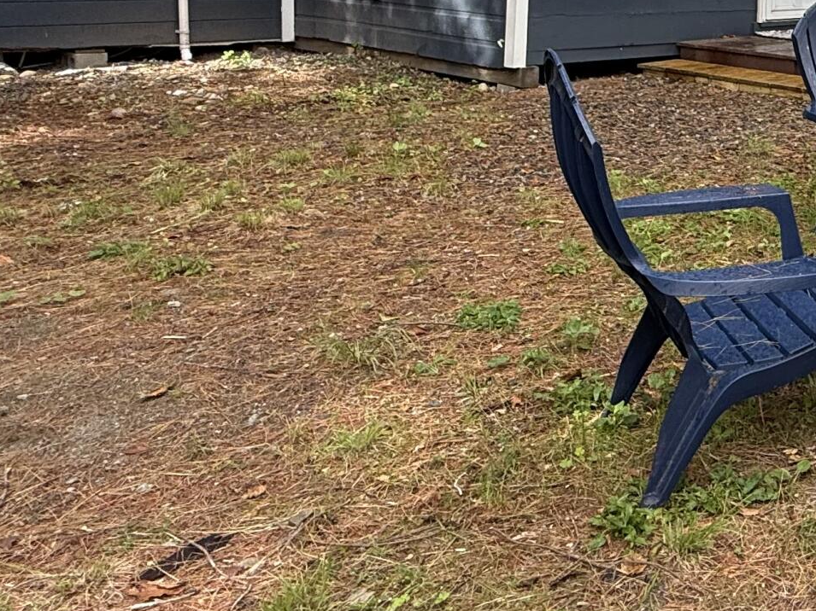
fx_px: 1037
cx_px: 949
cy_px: 23
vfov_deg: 30.9
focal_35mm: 44
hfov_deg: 35.1
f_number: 2.2
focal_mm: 2.22
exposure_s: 1/192
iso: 50
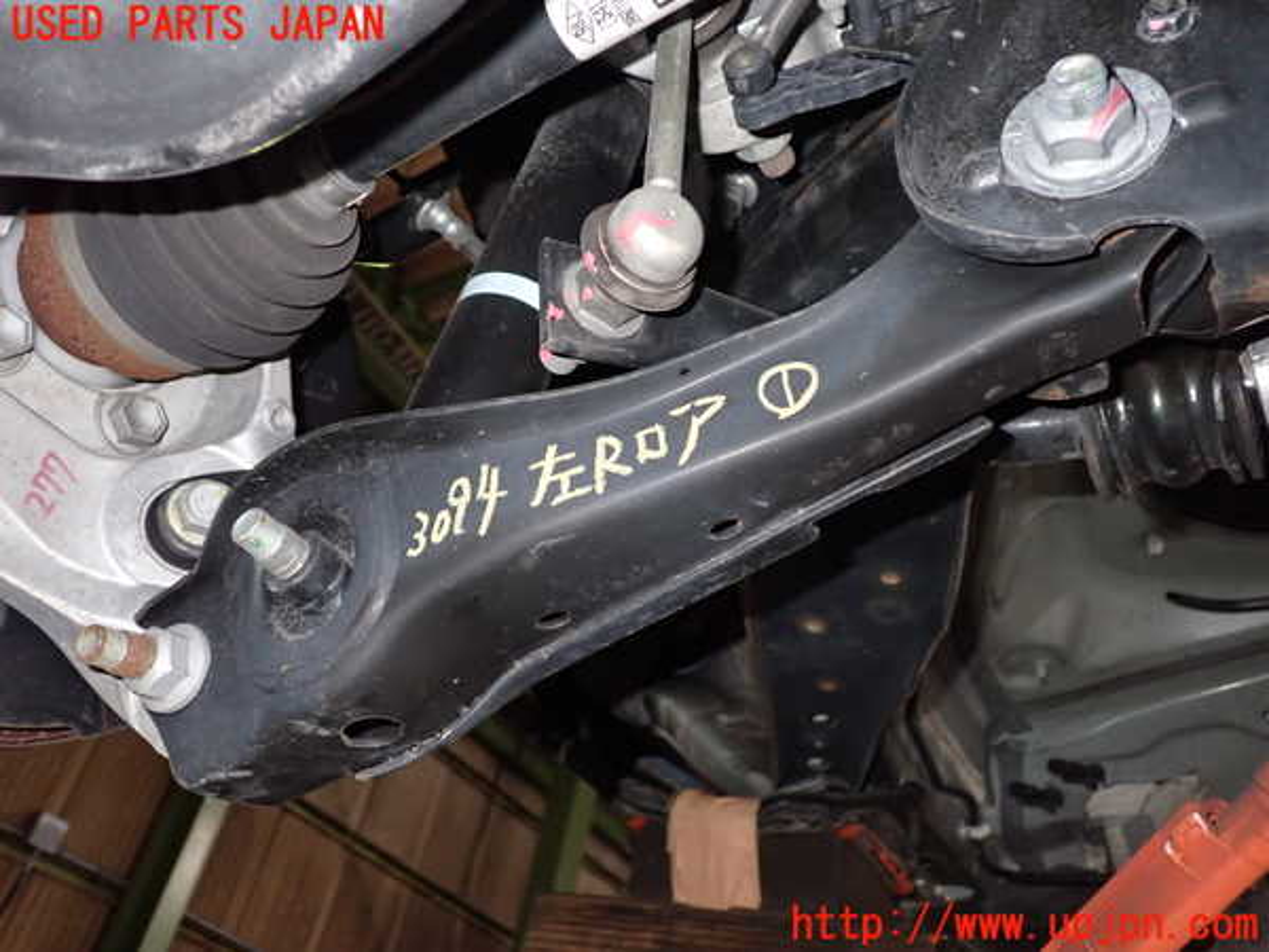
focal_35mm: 30
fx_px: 1100
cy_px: 476
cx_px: 634
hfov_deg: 60.0
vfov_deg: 46.8
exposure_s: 1/30
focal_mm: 5.4
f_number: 6.3
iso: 500
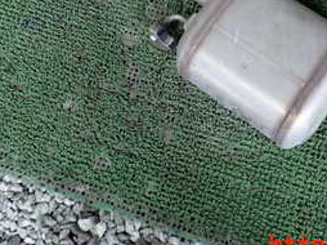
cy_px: -27
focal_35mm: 71
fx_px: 670
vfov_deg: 19.8
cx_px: 174
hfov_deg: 27.4
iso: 200
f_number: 2.3
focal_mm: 5.4
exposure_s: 1/80
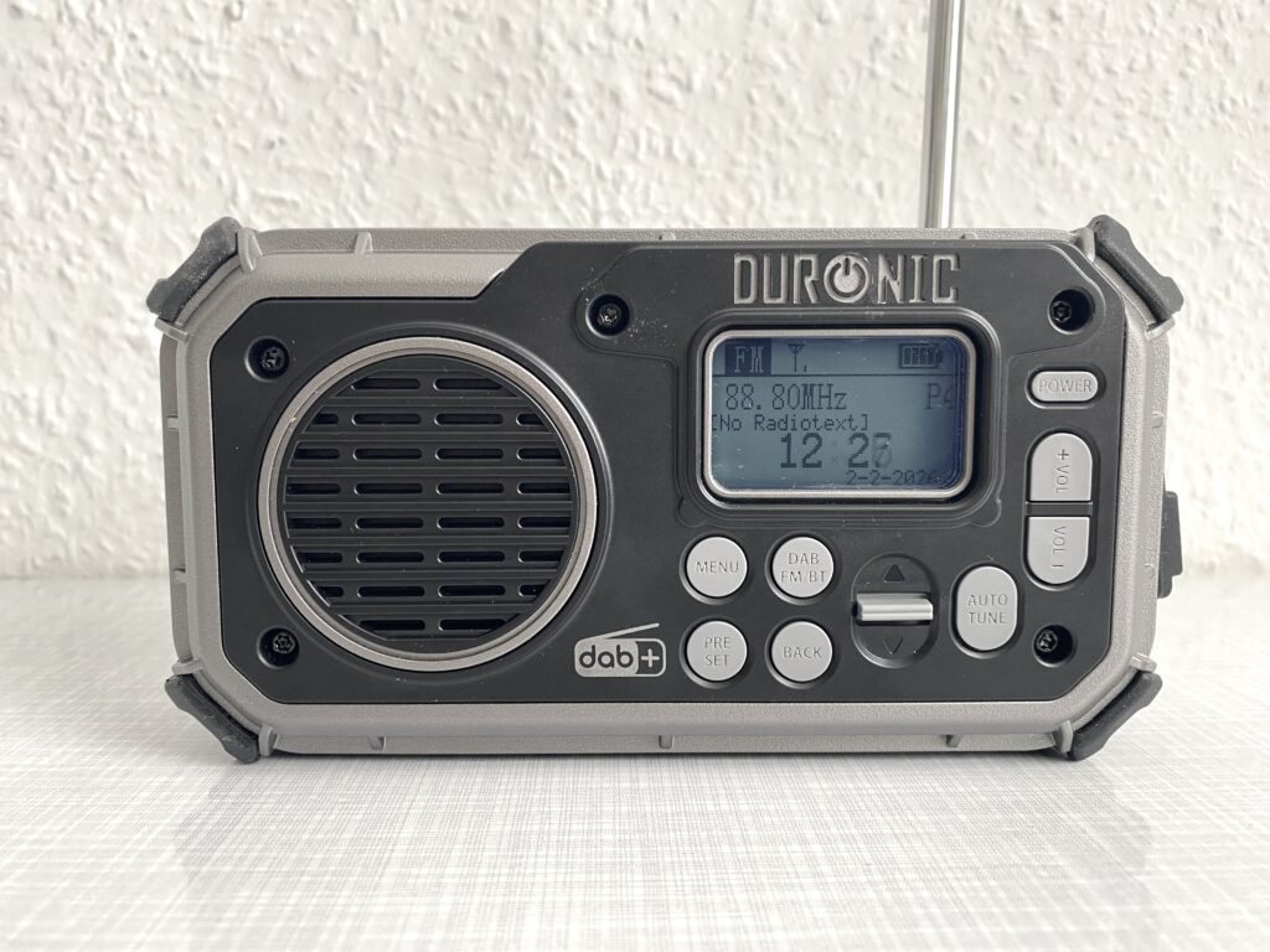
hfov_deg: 67.3
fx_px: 954
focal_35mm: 26
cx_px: 635
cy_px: 476
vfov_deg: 53.1
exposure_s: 1/85
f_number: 1.8
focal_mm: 4.25
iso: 125
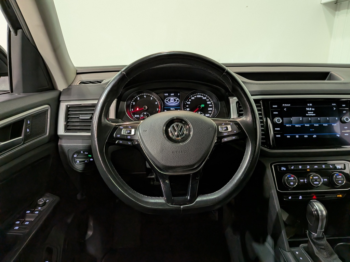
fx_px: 243
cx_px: 175
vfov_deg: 56.8
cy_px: 131
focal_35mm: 24
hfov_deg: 71.6
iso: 117
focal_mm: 4.53
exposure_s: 1/33.3
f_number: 1.7
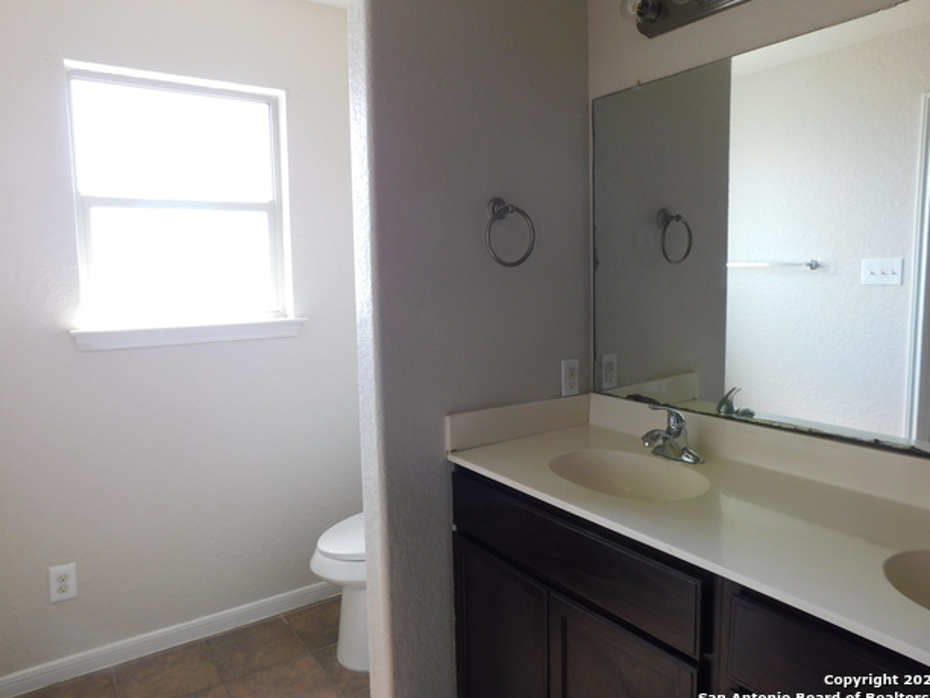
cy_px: 343
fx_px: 645
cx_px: 460
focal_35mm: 24
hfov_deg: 71.6
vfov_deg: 56.8
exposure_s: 1/30
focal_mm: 4
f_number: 3
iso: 125
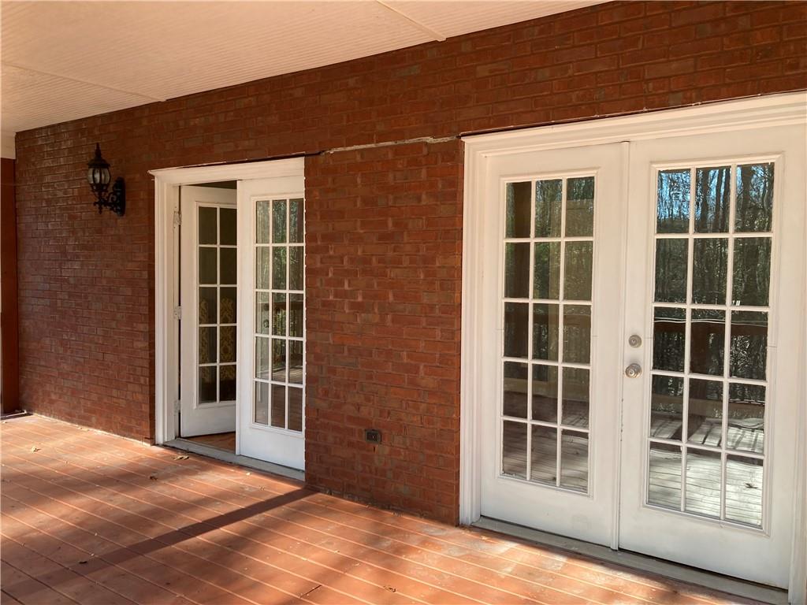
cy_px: 302
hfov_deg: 63.4
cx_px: 404
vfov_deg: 49.7
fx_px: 653
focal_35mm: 28
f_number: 1.8
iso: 32
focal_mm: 3.99
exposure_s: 1/120
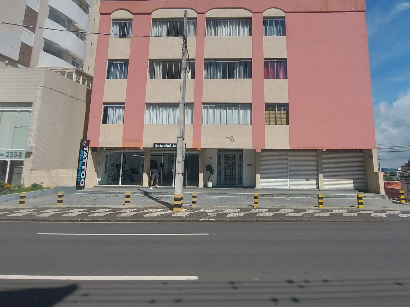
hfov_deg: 75.9
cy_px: 111
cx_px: 235
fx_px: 261
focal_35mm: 22
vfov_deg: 60.1
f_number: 2.2
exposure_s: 1/2974
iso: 50
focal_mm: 1.74
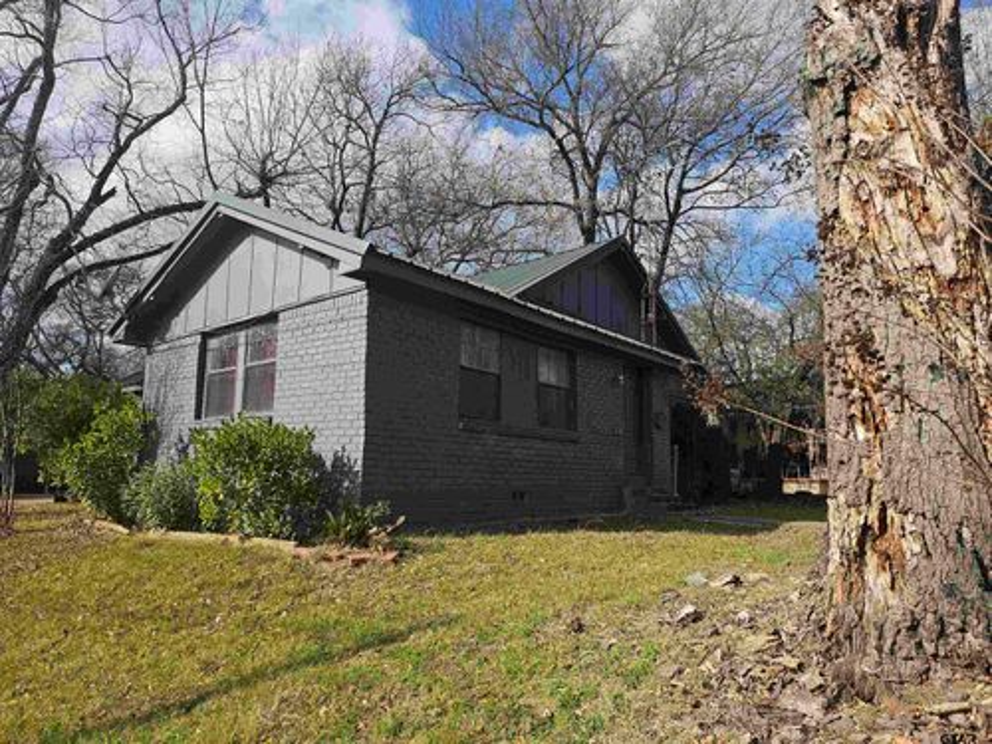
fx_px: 688
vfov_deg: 56.8
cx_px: 496
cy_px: 372
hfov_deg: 71.6
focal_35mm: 24
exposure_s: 1/2835
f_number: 1.8
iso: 50
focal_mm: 5
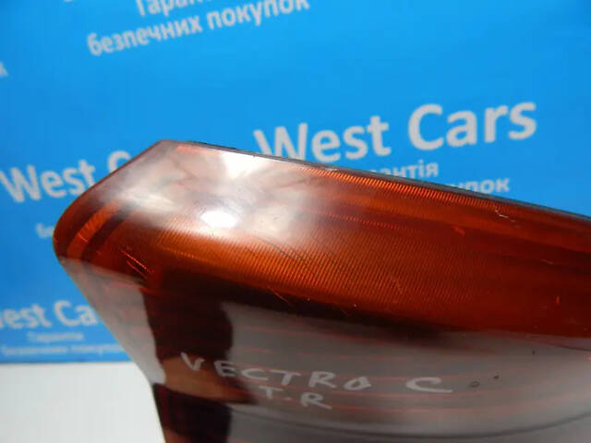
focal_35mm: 23
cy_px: 222
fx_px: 393
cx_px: 296
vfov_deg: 58.9
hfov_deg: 73.9
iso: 180
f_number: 3
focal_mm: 4
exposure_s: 1/30
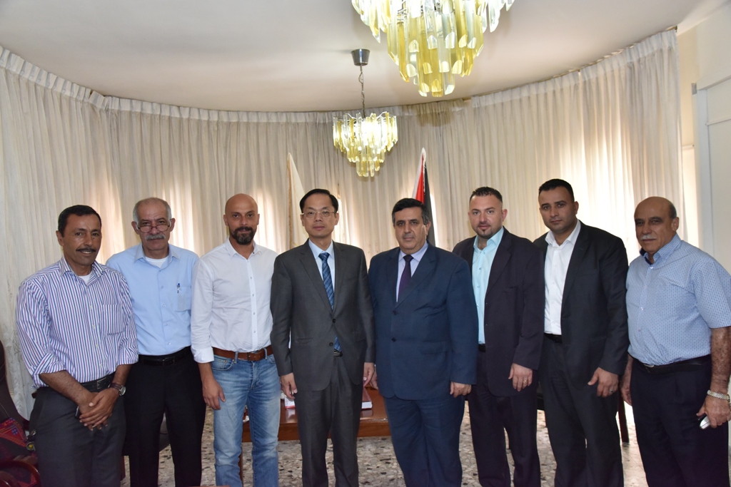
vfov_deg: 43.6
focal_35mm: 30
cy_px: 244
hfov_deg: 61.9
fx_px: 609
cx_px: 366
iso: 2500
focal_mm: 30
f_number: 6.3
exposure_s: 1/160
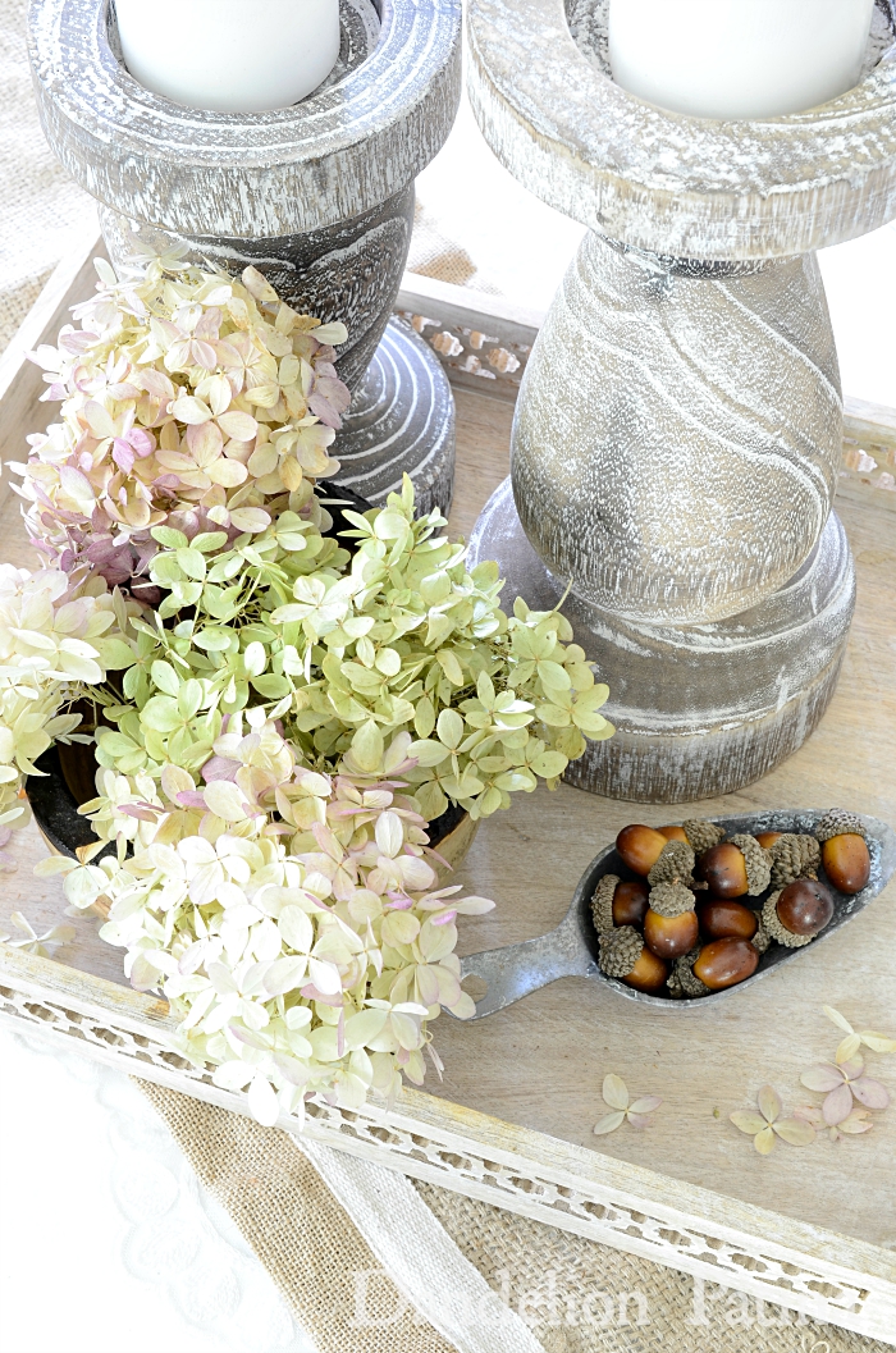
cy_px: 676
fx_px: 2250
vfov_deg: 33.5
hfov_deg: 22.5
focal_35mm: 60
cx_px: 448
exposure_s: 10
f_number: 13
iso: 200
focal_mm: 40
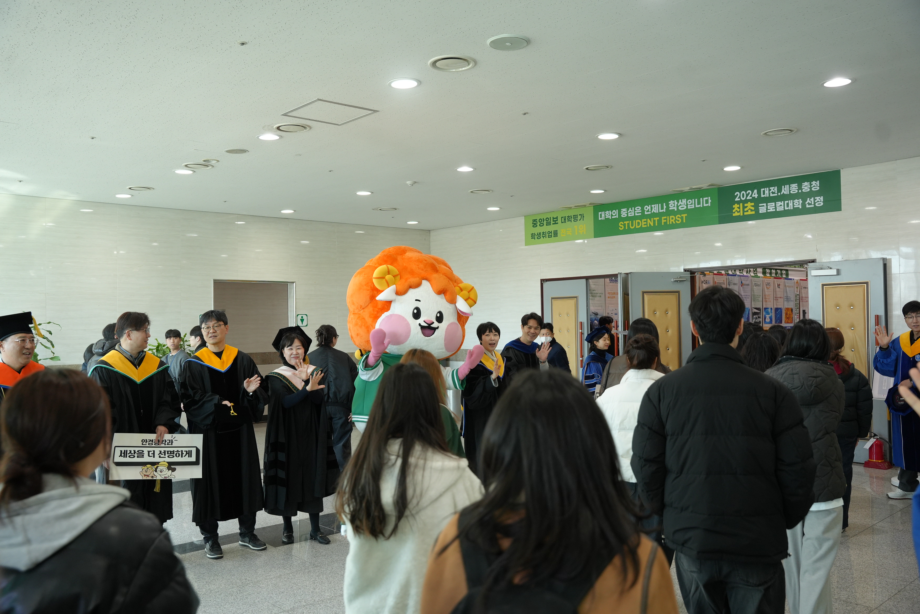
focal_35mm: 30
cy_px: 307
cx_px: 460
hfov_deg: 61.8
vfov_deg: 43.5
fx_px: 769
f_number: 4
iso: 800
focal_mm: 30.1
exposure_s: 1/160
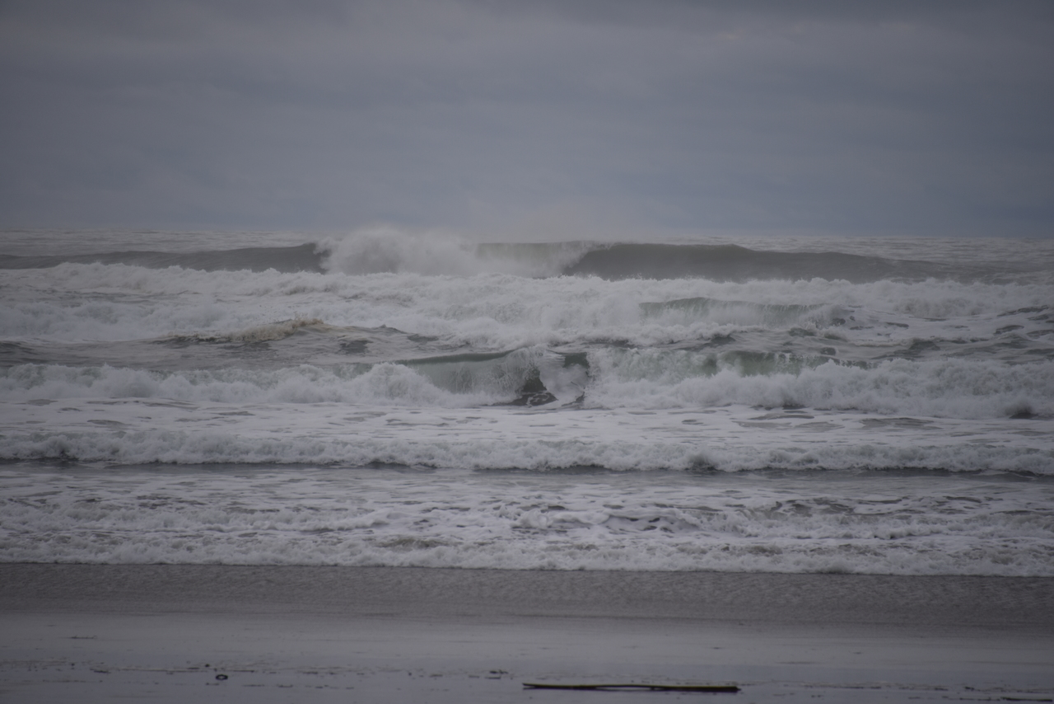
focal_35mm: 300
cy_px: 352
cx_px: 527
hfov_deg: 6.9
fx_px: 8785
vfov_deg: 4.6
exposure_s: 1/640
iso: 320
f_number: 5.6
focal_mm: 300
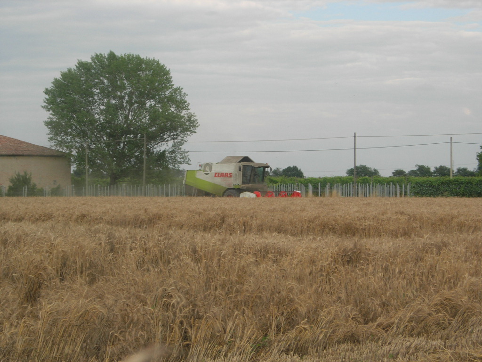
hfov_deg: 17.4
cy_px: 181
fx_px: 1573
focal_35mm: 113
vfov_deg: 13.1
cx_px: 241
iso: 64
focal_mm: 23.4
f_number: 8.2
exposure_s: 1/116
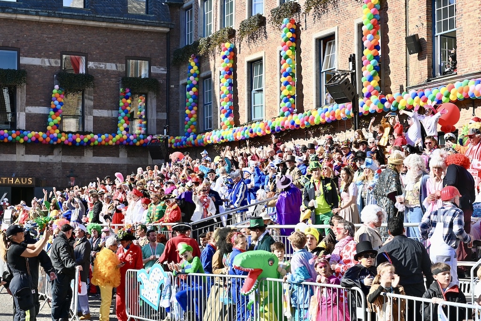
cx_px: 240
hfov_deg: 28.8
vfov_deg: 19.5
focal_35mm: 70
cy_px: 160
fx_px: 935
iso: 100
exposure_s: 1/100
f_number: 10
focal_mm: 70
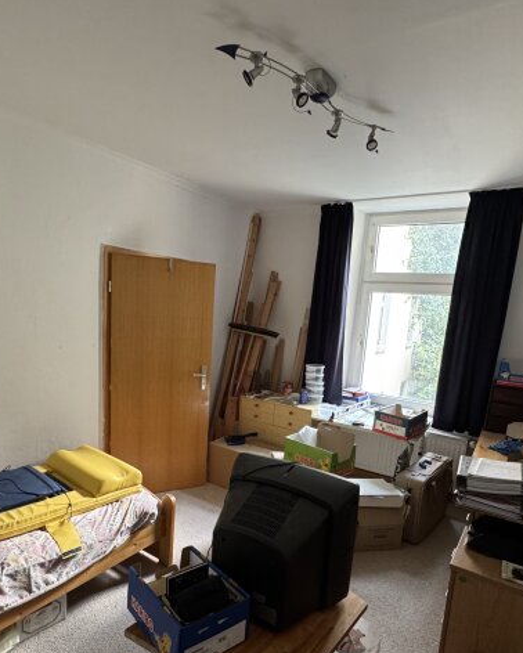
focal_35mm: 22
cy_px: 387
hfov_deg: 63.1
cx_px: 239
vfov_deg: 74.3
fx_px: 425
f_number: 2.2
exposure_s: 1/60
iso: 400
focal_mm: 2.22
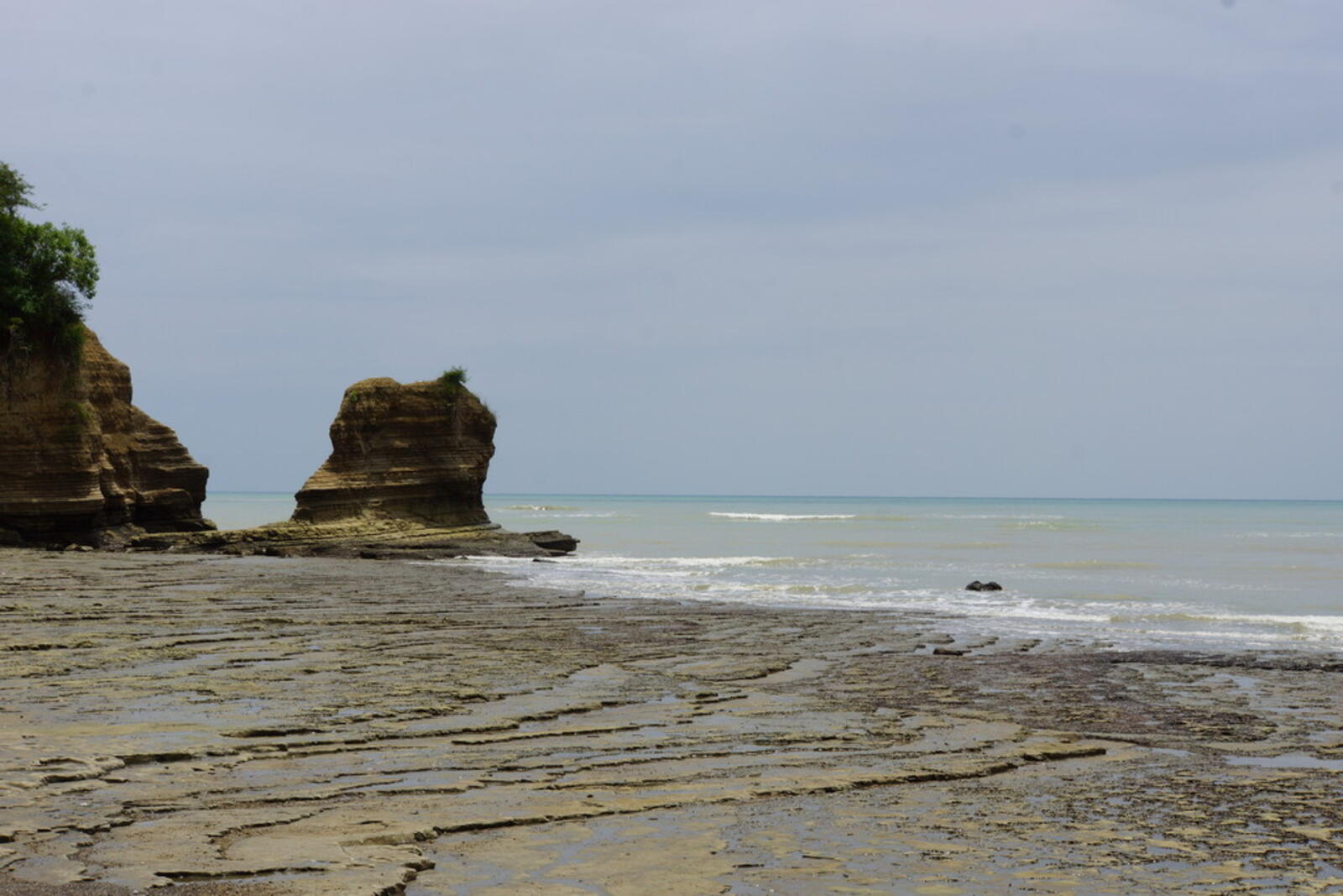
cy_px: 448
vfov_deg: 19.2
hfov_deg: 28.5
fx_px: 2649
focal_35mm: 71
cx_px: 672
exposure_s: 1/200
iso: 100
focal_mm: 47.8
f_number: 13
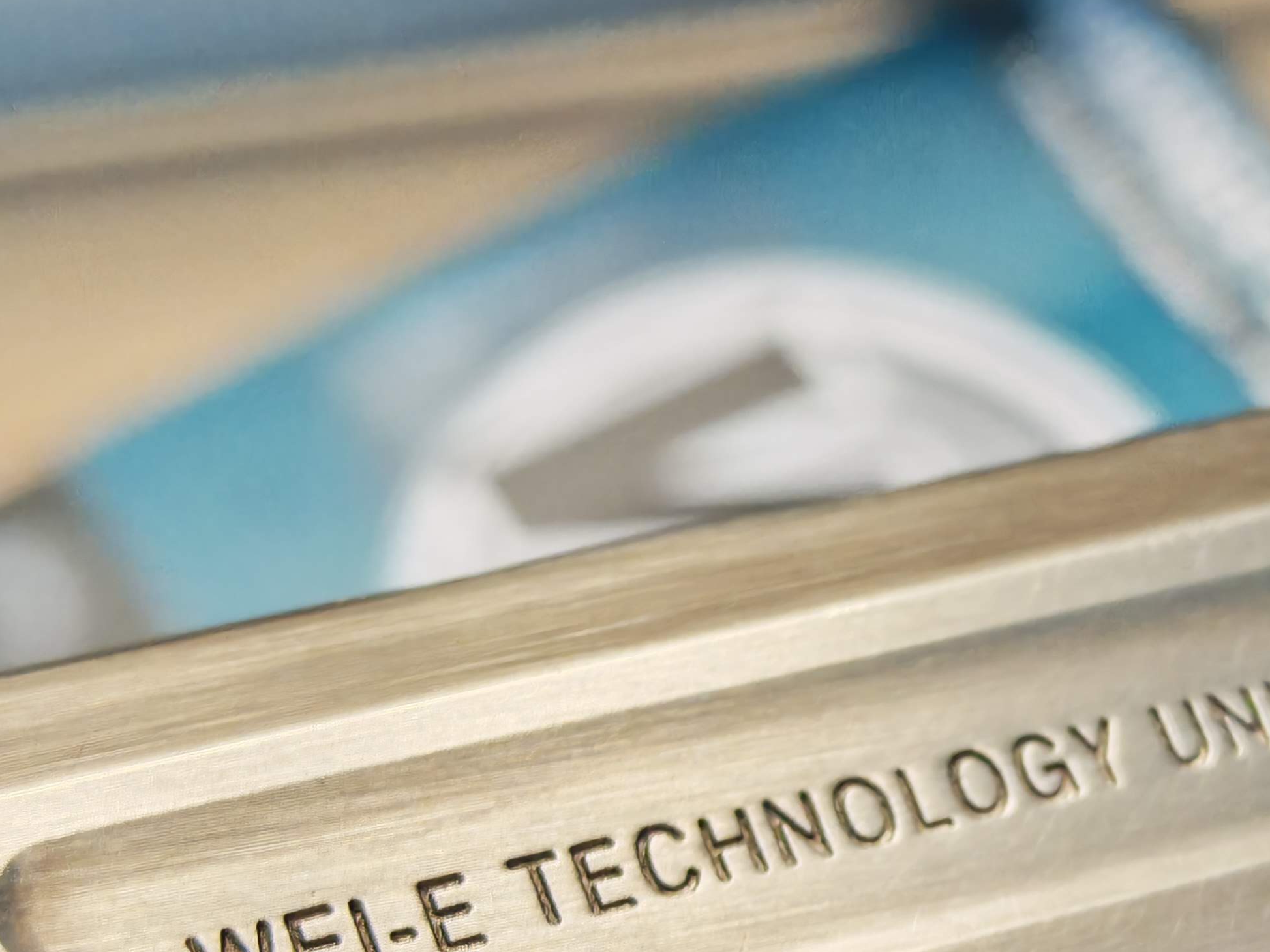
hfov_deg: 19.3
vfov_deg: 14.5
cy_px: 786
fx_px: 3705
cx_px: 969
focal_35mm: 101
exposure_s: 1/100
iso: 125
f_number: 2
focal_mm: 6.83
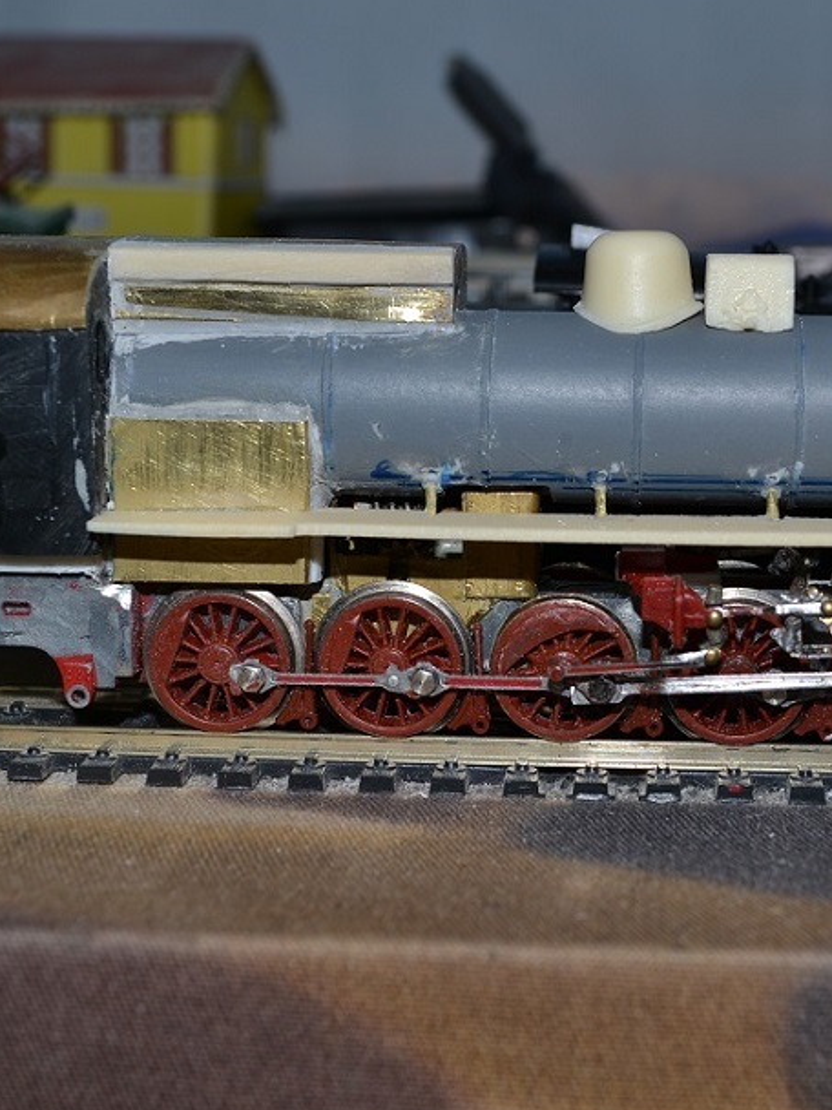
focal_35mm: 62
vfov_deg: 31.2
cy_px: 561
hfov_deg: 23.6
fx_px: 1987
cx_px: 547
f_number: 8
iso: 100
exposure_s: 1/60
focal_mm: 28
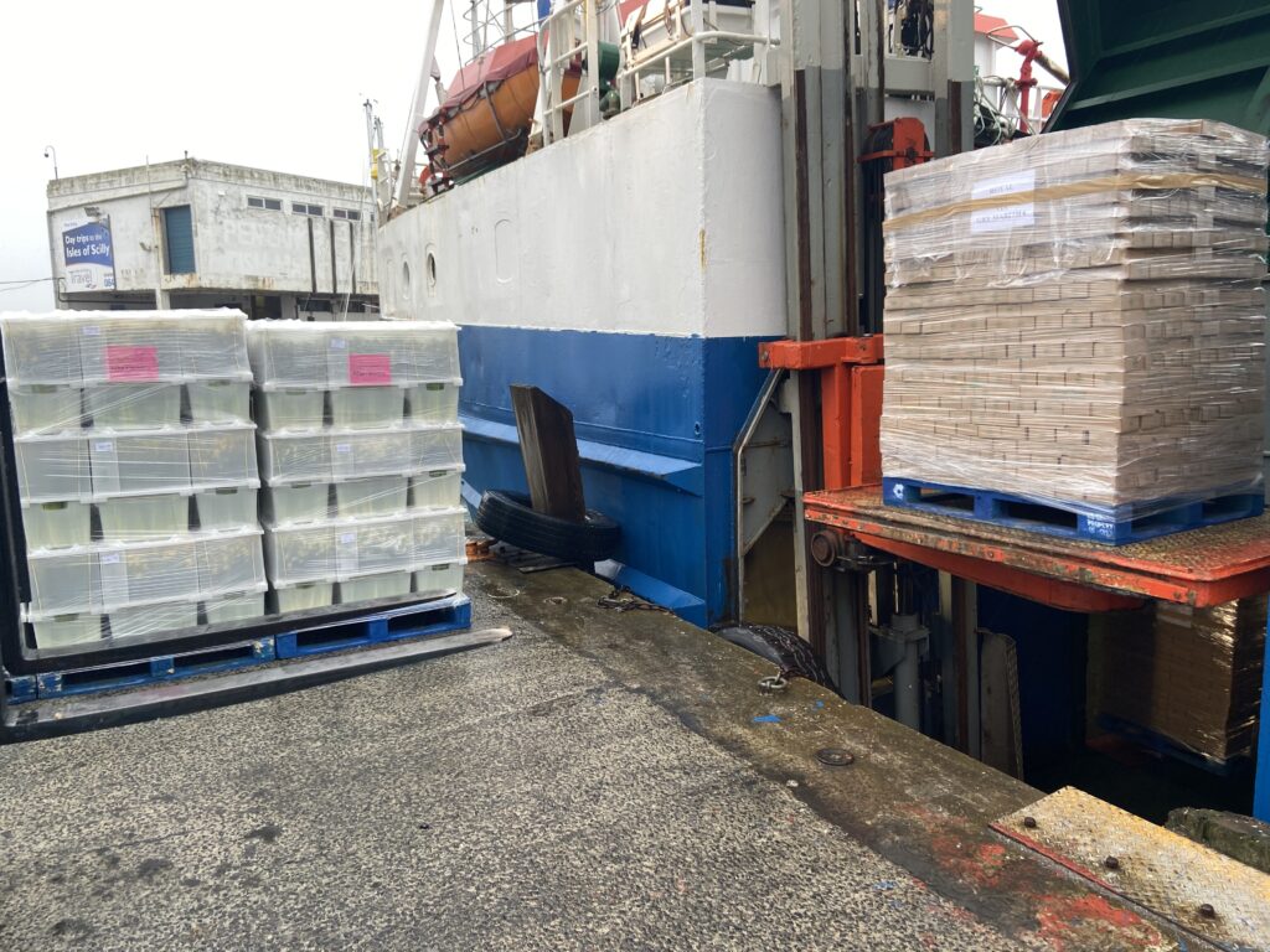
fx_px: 954
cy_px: 476
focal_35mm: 26
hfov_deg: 67.3
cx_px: 635
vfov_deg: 53.1
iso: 40
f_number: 1.8
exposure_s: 1/102
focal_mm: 4.25
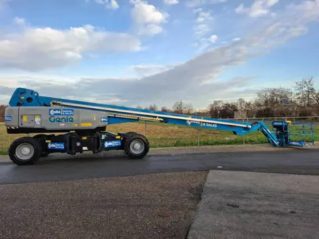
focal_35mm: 23
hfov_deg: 73.9
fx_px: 212
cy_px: 120
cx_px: 160
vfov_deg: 58.9
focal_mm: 5.54
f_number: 1.8
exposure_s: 1/467
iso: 50
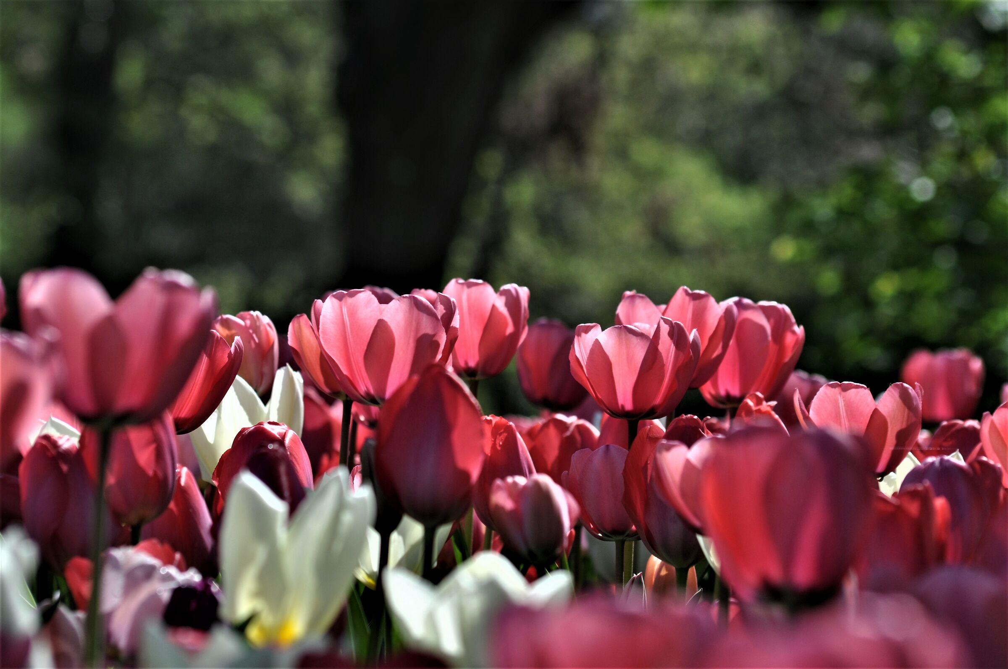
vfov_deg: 6.8
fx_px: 5663
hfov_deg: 10.2
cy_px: 334
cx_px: 504
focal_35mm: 202
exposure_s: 1/750
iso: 200
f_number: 6.7
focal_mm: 135
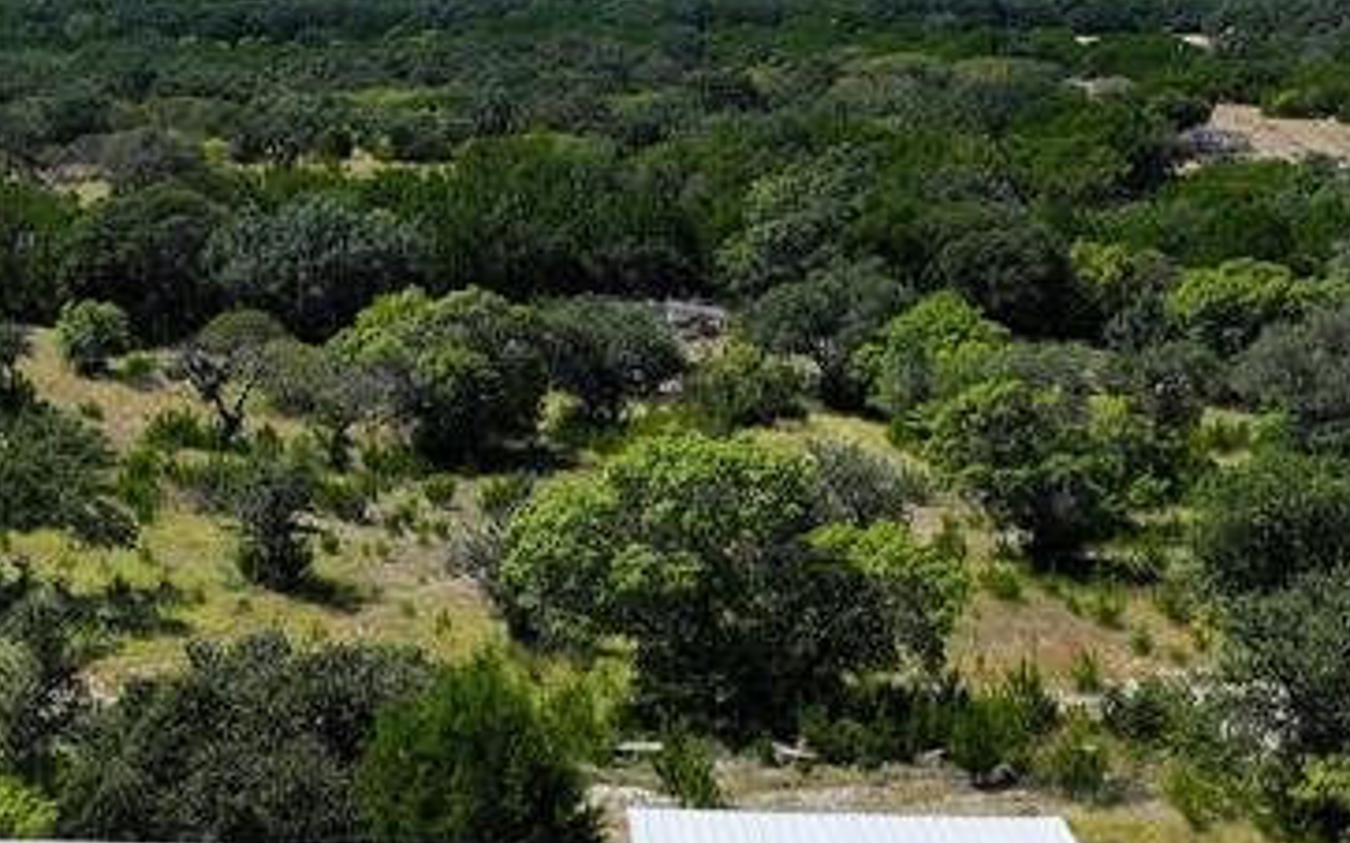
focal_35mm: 72
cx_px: 295
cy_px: 461
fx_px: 2648
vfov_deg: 18.1
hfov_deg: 28.1
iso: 110
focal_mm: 12.29
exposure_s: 1/2500
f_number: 2.8
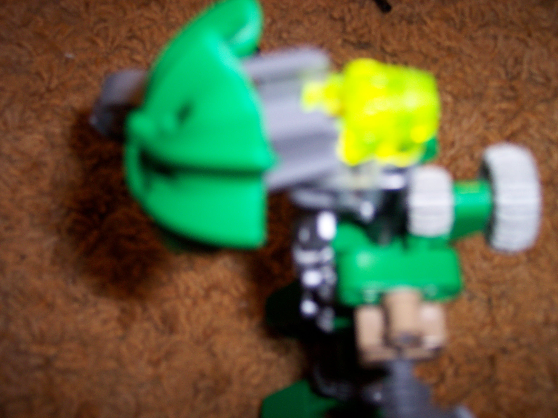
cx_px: 279
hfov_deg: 49.0
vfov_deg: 37.7
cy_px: 209
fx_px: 612
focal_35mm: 38
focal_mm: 8
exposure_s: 1/30
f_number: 2.8
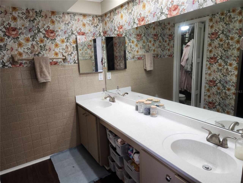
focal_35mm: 23
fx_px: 161
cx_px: 122
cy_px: 92
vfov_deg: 58.9
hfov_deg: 73.9
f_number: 1.8
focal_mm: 5.4
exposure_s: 1/120
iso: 160
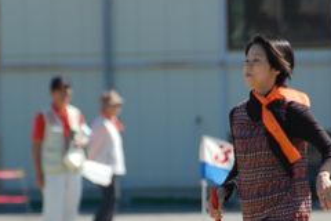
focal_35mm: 800
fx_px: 7355
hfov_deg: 2.6
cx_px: 160
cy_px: 188
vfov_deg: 1.7
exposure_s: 1/1000
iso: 400
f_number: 5.6
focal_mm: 200
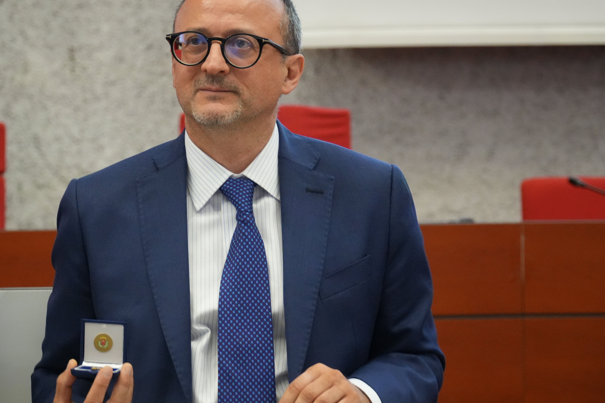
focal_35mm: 121
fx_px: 2026
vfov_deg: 11.4
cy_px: 221
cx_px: 259
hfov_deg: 17.0
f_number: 4
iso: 3200
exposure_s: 1/100
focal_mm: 69
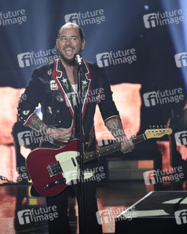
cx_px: 17
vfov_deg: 2.7
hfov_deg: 2.2
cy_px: 117
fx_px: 4917
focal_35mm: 710
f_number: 5.6
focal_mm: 500
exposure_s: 1/250
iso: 6400
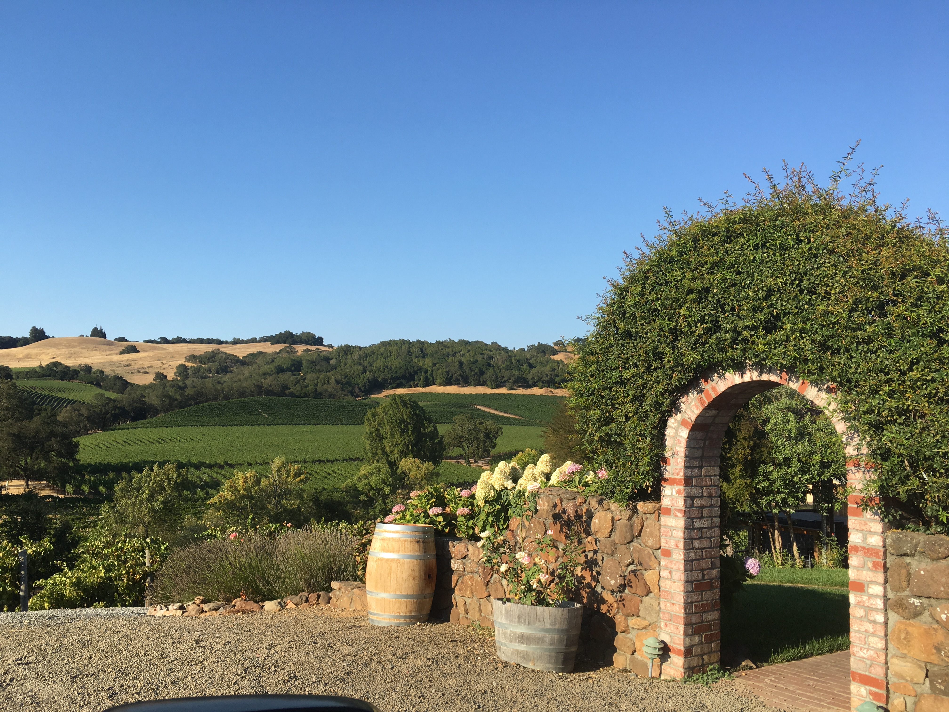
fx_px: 795
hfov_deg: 61.7
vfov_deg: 48.2
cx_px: 474
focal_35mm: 29
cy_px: 356
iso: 25
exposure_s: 1/950
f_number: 2.2
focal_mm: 4.15
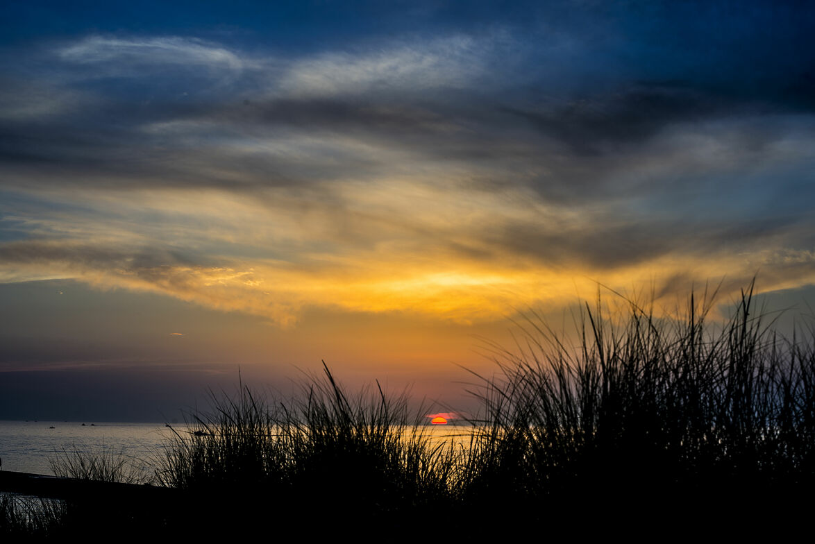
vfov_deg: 19.5
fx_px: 1585
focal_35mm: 70
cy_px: 272
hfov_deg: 28.8
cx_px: 408
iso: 50
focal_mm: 70
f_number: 10
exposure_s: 1/80
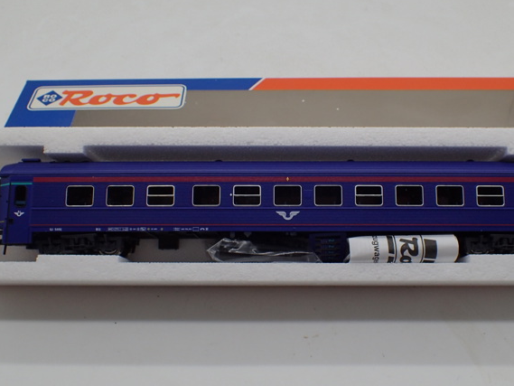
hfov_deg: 42.0
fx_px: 668
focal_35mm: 45
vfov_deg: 32.2
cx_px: 294
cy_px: 187
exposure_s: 1/250
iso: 100
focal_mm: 5.87
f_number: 3.2
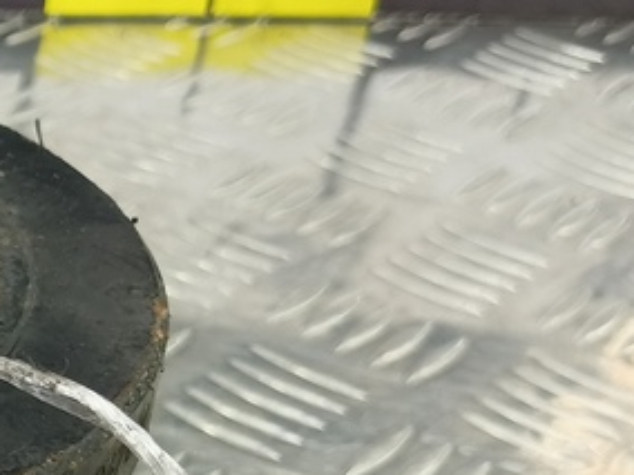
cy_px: 535
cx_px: -393
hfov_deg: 19.5
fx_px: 1520
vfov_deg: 17.1
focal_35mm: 83
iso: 188
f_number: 1.6
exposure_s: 1/50
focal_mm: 4.11
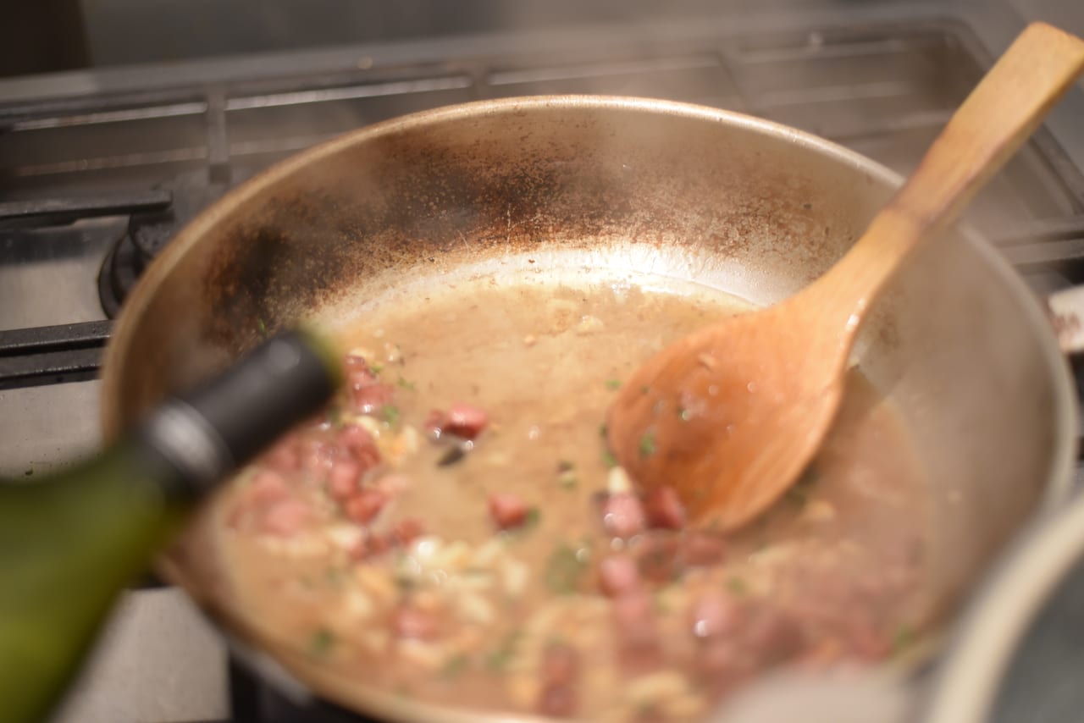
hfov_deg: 39.6
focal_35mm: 50
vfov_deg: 27.0
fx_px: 1506
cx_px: 542
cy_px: 362
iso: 1400
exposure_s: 1/60
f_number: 1.8
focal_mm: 50
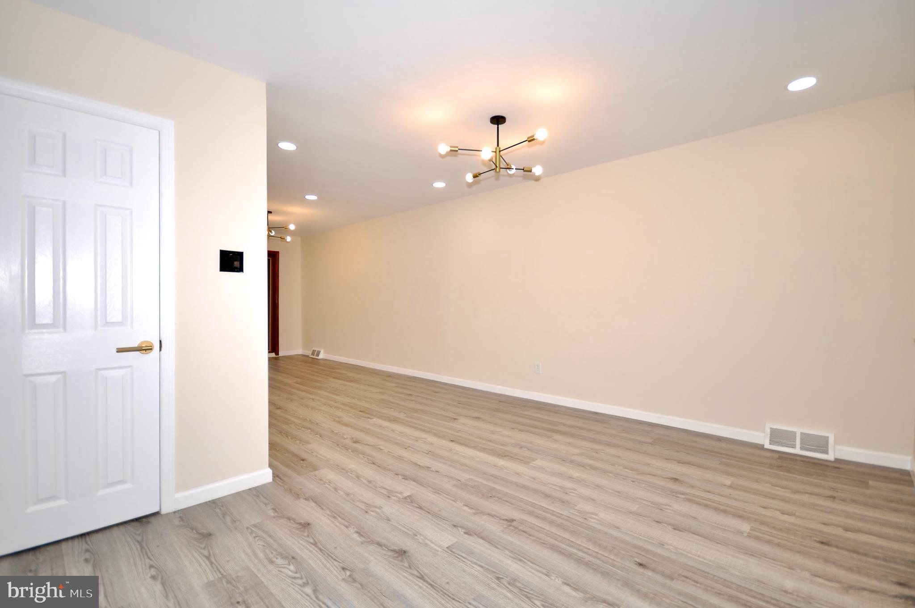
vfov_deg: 77.2
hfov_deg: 100.5
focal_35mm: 15
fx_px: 381
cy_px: 304
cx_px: 458
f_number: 4
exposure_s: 1/60
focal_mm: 10
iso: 100
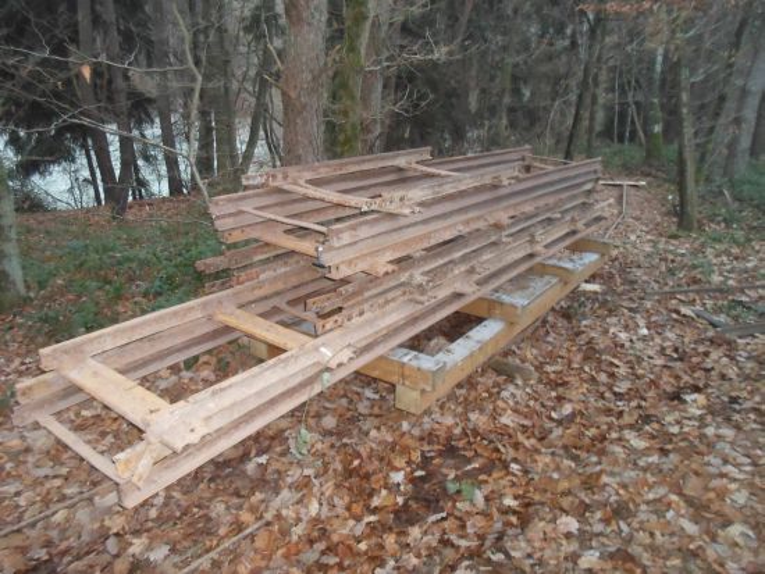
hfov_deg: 69.4
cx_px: 382
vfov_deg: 54.9
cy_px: 287
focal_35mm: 25
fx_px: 553
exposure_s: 1/30
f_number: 2.5
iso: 640
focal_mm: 4.5
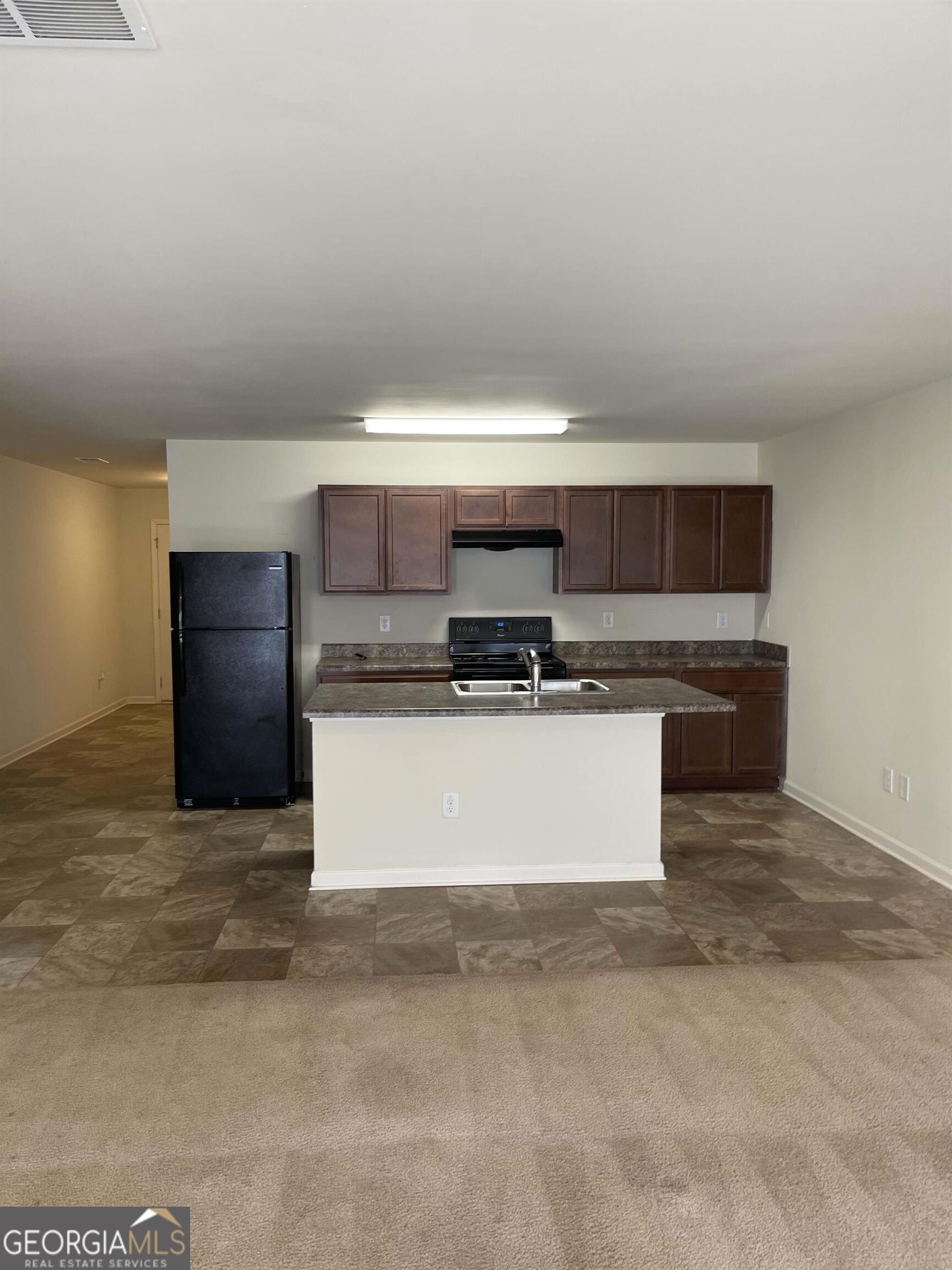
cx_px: 476
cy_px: 635
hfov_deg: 53.1
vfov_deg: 67.3
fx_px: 953
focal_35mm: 26
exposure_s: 1/60
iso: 80
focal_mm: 5.1
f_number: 1.6
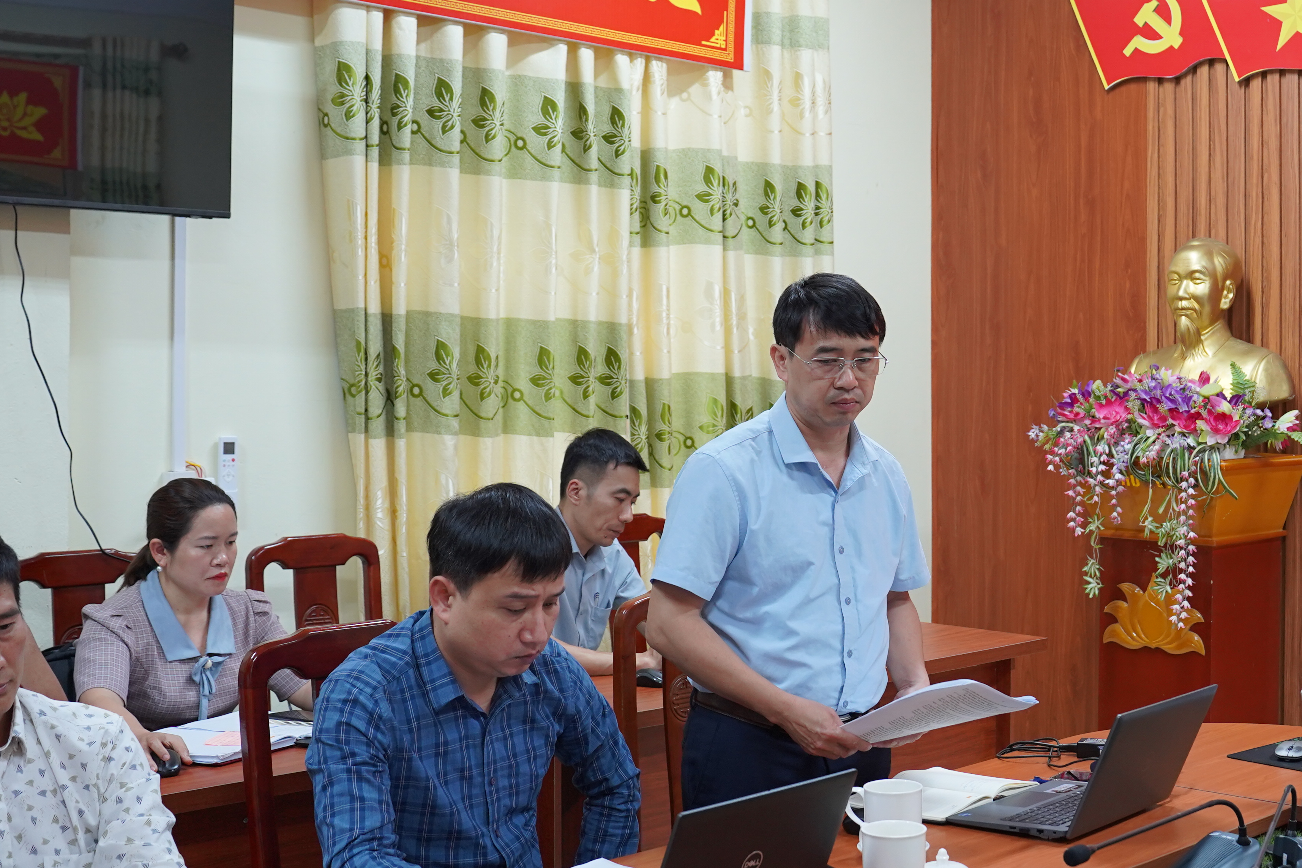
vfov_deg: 27.5
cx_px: 920
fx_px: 1772
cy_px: 357
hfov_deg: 39.6
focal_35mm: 49
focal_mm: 28
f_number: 4
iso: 1250
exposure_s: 1/160
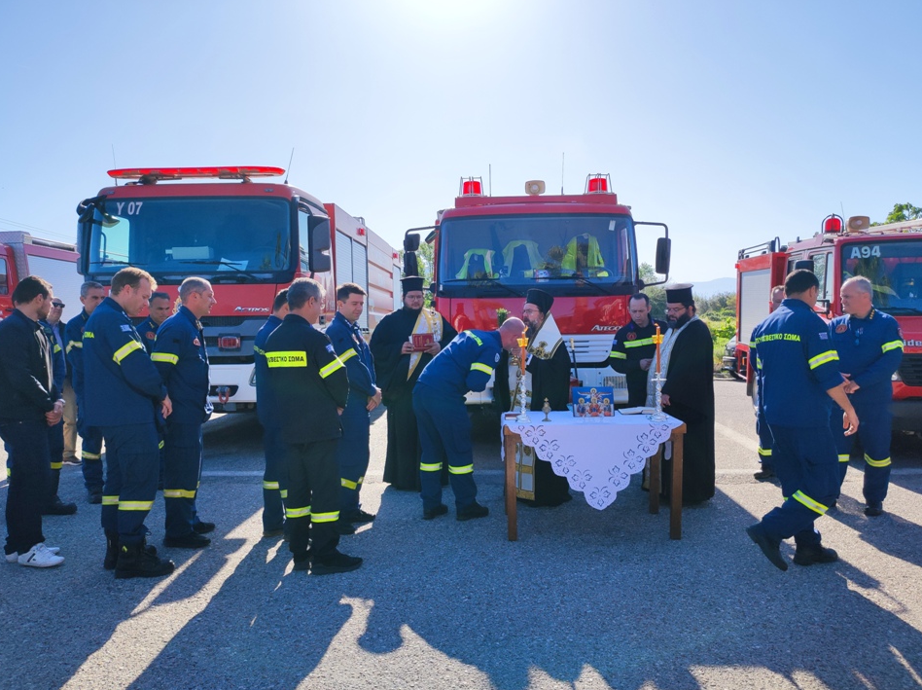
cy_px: 368
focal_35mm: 27
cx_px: 470
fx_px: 718
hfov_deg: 65.4
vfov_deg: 51.2
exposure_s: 1/1042
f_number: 1.79
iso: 50
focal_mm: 4.7
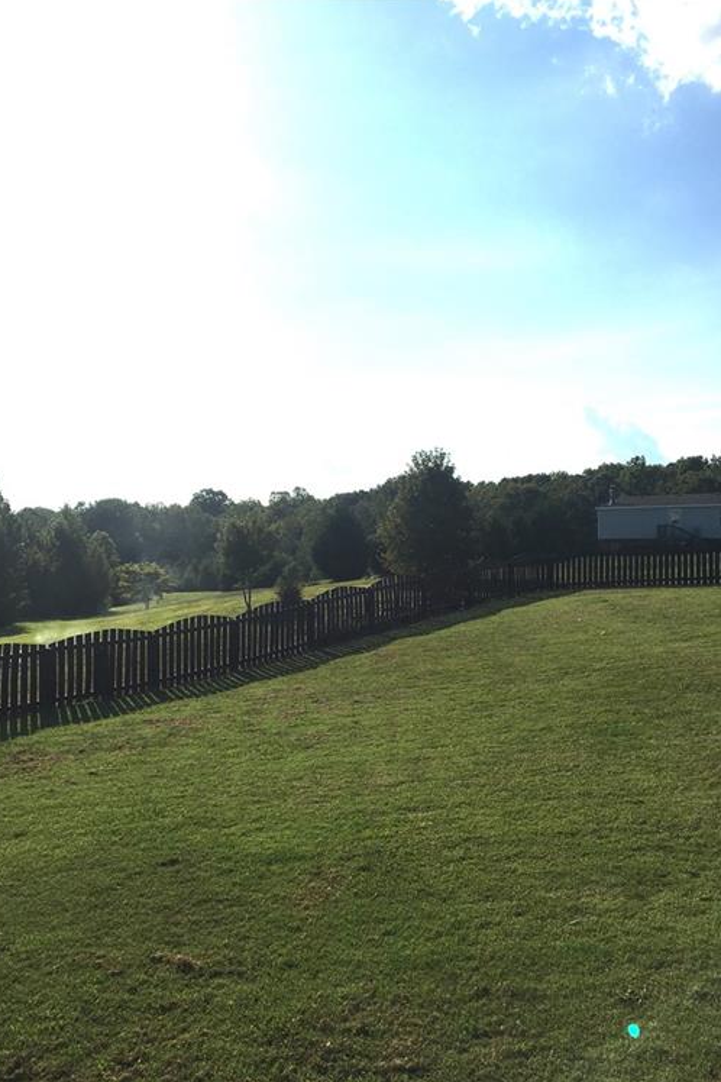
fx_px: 931
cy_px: 552
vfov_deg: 60.3
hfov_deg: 42.3
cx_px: 329
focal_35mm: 31
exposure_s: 1/6410
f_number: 2.2
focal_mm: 4.15
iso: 25
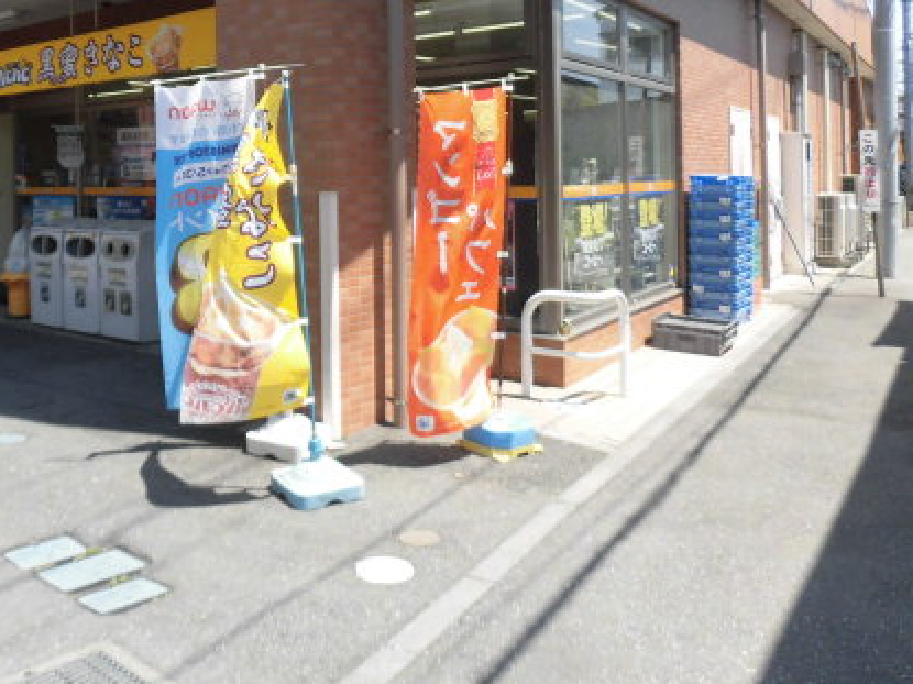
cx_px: 244
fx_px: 976
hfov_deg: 48.5
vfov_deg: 37.5
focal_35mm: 37
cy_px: 158
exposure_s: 1/640
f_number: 3.1
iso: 100
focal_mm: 4.3
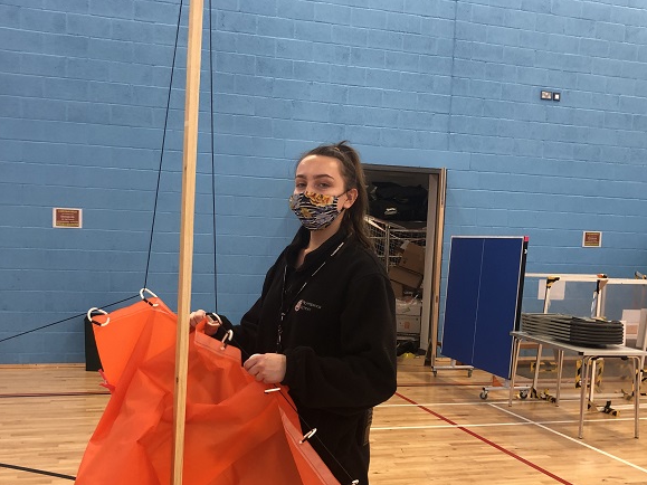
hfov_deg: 47.8
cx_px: 305
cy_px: 316
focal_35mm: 39
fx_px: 729
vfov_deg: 36.5
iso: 32
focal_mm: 4
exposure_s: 1/24
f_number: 1.8
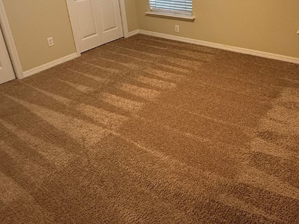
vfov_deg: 43.5
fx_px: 268
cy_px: 46
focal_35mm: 31
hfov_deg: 57.2
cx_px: 197
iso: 200
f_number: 2.2
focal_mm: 2.22
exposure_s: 1/60
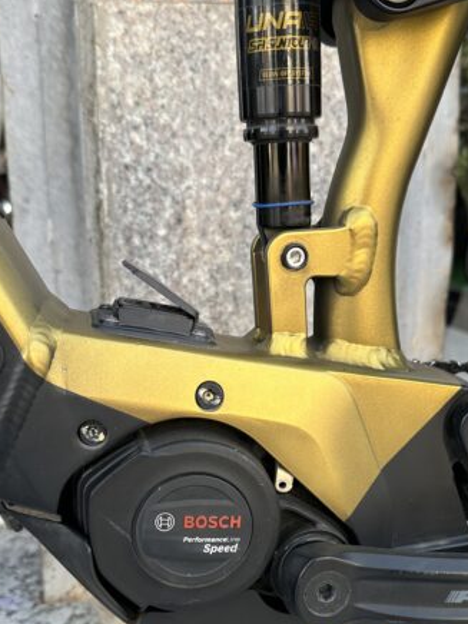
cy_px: 429
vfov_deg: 42.2
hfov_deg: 32.9
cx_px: 246
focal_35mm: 44
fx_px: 793
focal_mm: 6.86
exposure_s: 1/331
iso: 80
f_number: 1.78
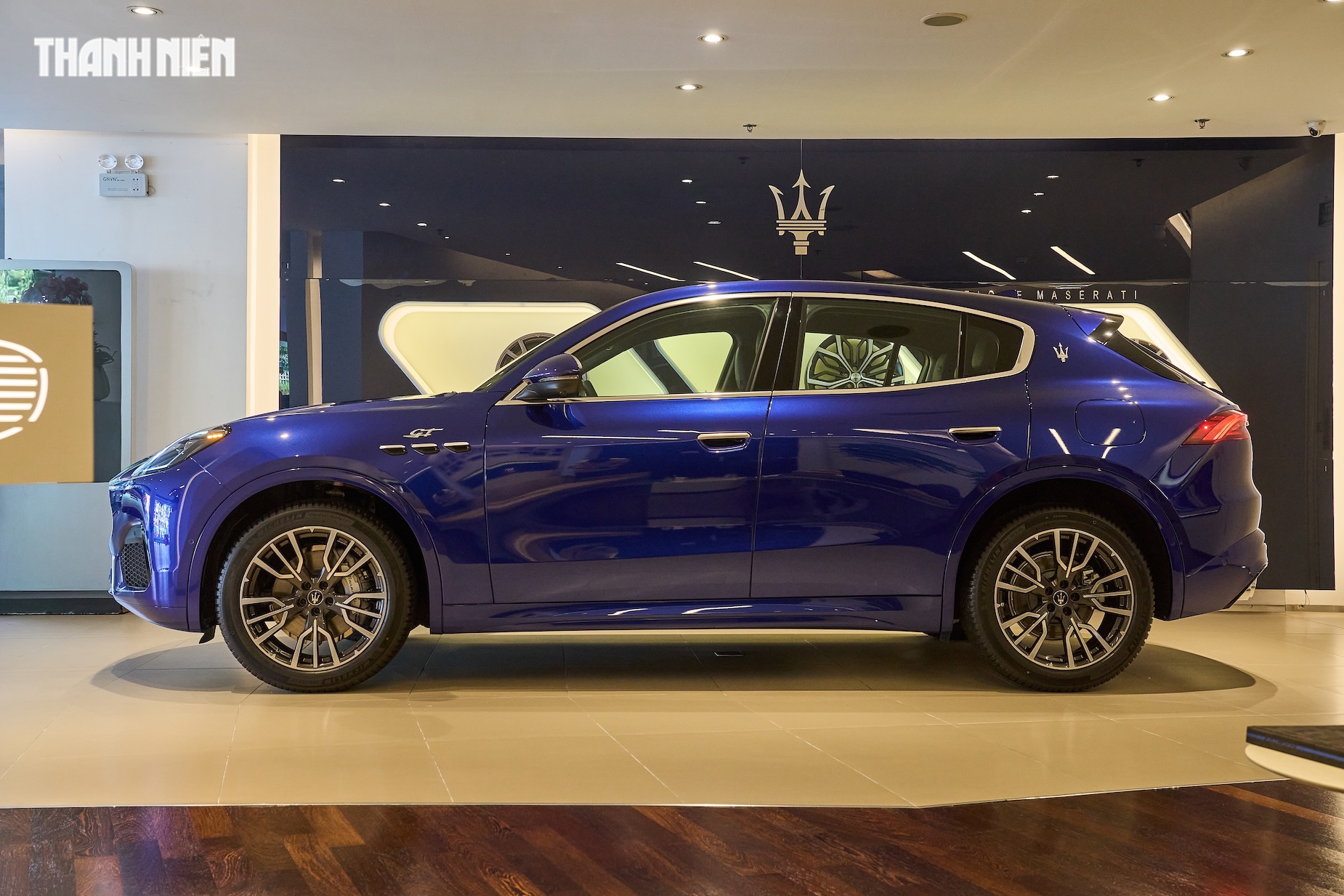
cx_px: 672
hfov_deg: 46.4
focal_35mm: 42
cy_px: 448
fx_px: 1568
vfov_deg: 31.9
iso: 800
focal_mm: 28
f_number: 4.5
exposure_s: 1/100
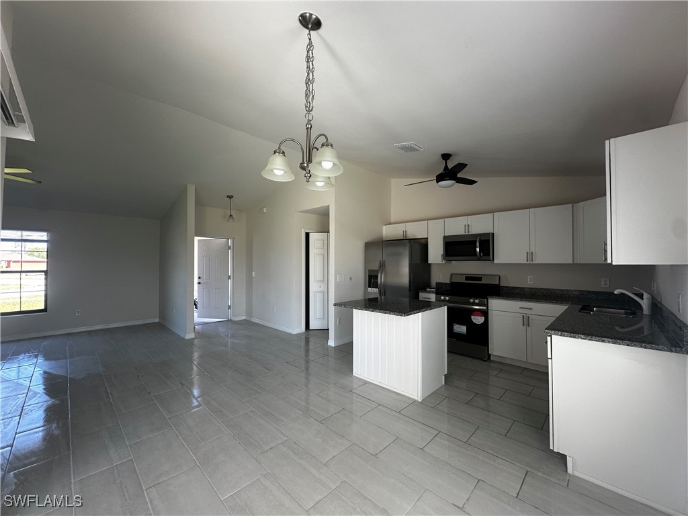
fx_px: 278
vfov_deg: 85.7
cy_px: 258
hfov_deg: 102.1
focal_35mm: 14
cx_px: 344
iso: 64
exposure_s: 1/99
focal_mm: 2.22
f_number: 2.2
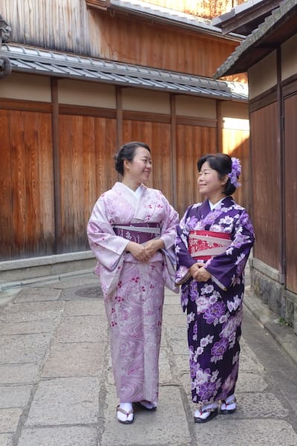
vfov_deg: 37.5
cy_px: 223
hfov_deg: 25.5
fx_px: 656
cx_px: 148
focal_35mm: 53
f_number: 2.8
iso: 125
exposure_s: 1/160
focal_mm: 19.48
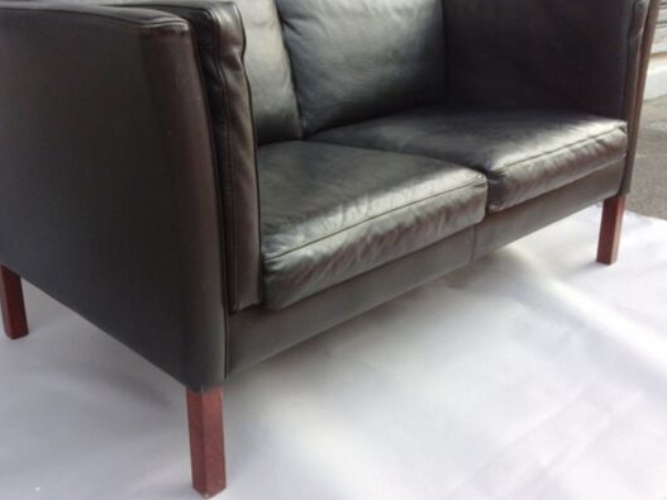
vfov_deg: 42.9
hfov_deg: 55.2
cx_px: 297
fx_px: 636
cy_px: 220
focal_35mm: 33
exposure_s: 1/183
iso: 32
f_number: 2.2
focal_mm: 4.15
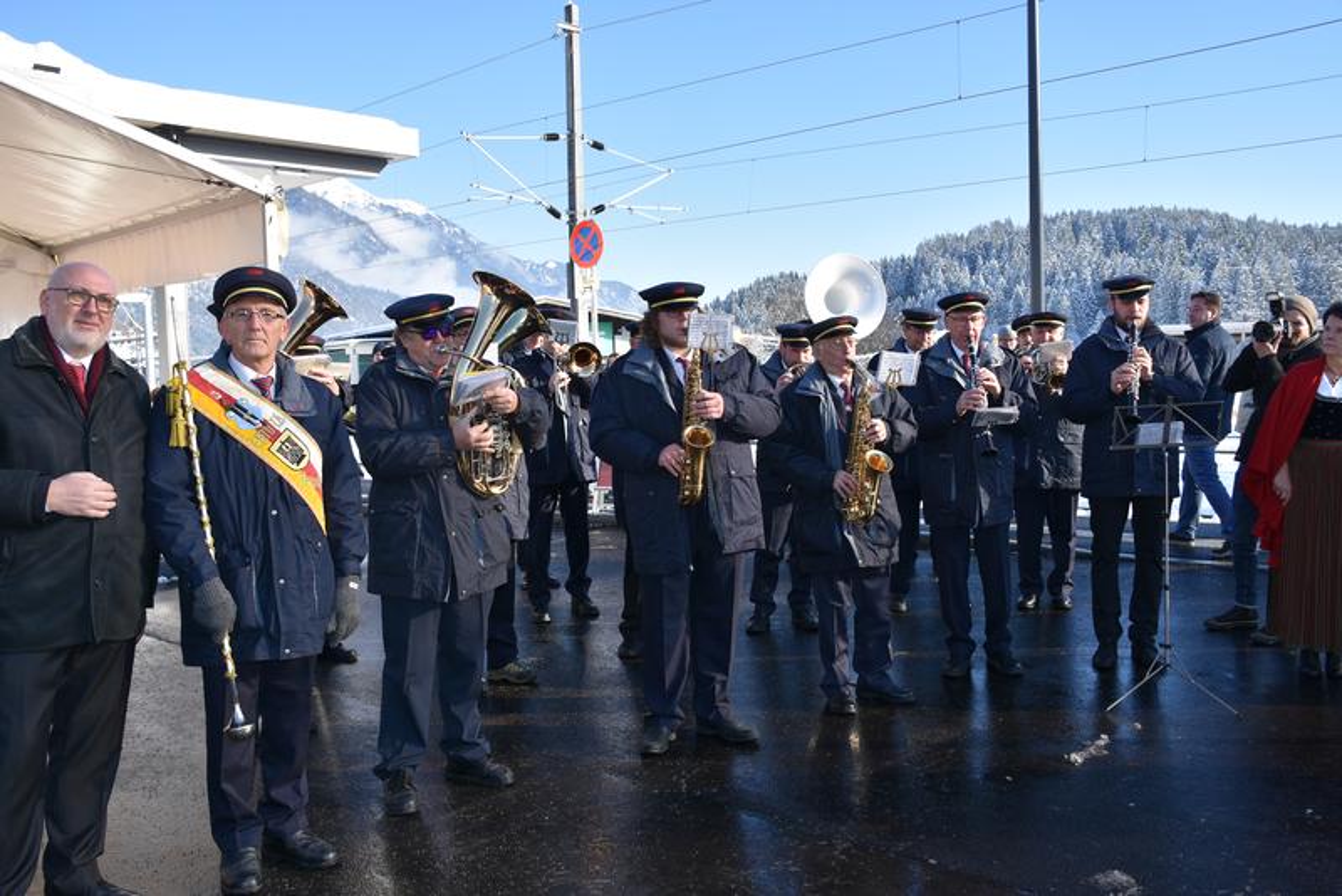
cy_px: 448
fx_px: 1231
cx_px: 671
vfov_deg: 40.0
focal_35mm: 33
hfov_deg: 57.2
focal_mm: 22
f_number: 6.3
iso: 100
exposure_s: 1/250
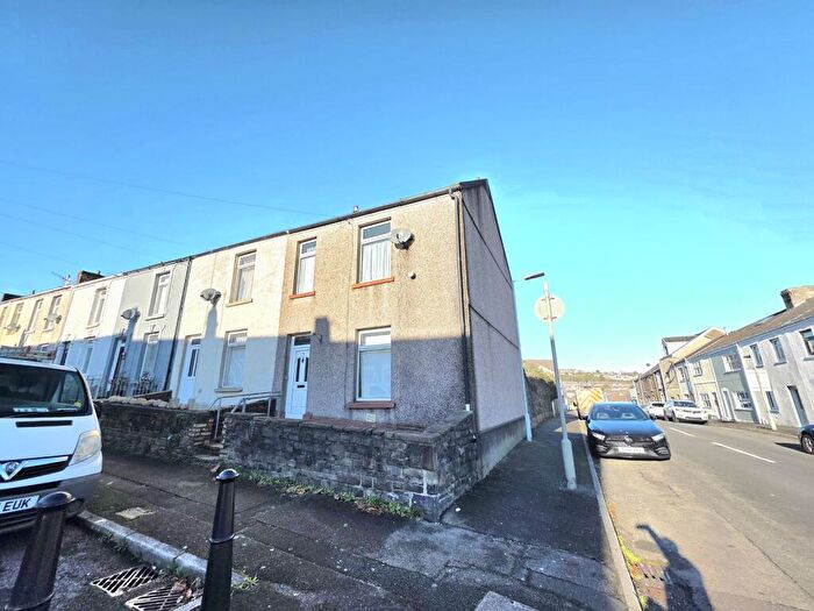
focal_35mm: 13
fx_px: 306
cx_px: 407
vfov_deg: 89.9
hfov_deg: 106.2
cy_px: 306
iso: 40
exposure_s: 1/1667
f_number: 1.9
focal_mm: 2.2
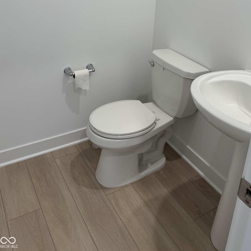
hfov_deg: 48.3
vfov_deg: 46.0
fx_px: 279
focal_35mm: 34
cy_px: 51
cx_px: 143
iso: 125
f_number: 1.78
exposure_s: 1/120
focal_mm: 6.76
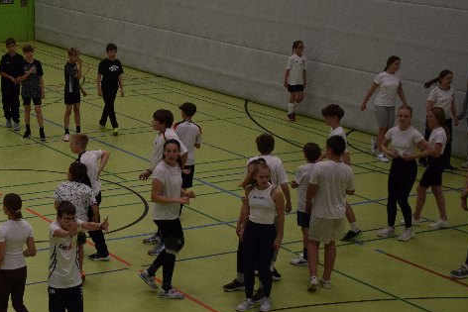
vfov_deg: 15.4
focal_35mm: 89
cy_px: 156
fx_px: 1157
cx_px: -22
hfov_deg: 21.9
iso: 1250
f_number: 3.2
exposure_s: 1/500
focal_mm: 28
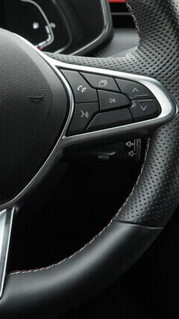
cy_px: 92
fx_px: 760
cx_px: -53
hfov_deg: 13.0
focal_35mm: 90
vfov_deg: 23.5
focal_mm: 24
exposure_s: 1/160
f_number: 5.6
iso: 2500
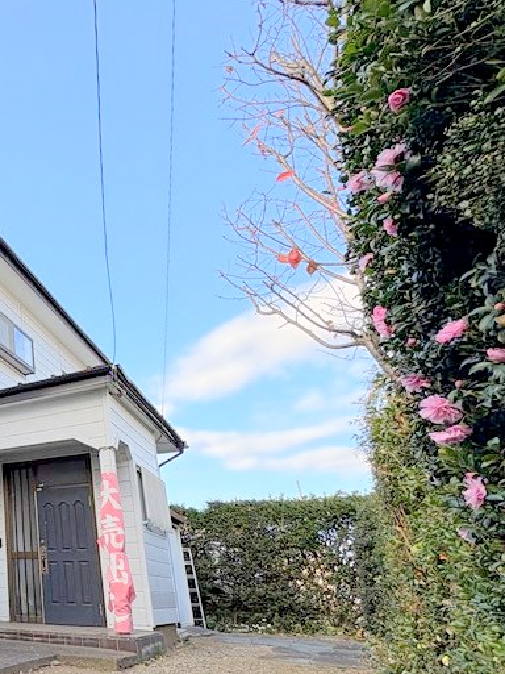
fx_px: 545
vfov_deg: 62.7
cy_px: 416
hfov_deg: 36.7
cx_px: -116
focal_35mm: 28
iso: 50
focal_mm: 2.22
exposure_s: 1/421
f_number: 2.2
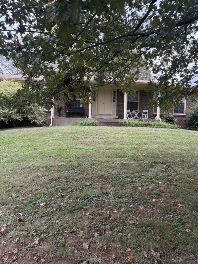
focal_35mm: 26
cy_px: 132
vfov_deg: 67.3
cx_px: 99
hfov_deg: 53.0
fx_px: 198
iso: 80
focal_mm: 5.96
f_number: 1.6
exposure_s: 1/167
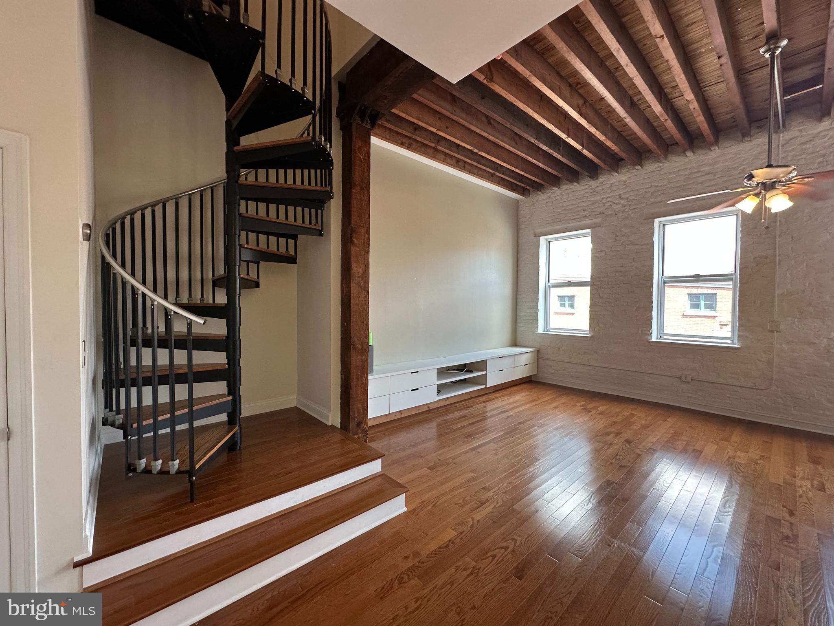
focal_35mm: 14
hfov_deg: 102.1
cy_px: 313
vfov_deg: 85.7
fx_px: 337
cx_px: 417
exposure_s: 1/120
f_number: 2.2
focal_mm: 2.22
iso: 200
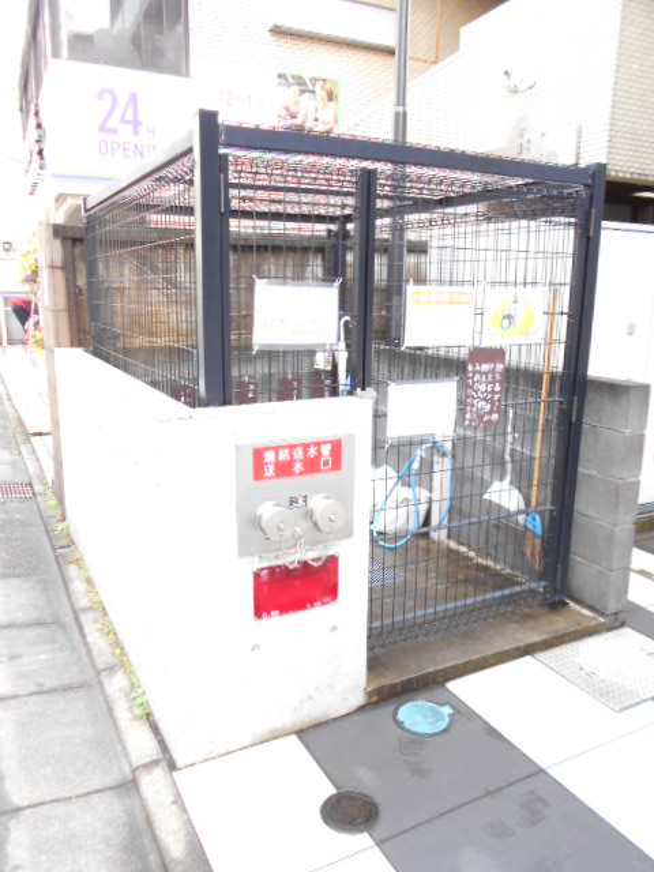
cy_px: 436
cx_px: 327
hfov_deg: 53.1
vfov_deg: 67.3
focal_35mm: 26
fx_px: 655
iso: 180
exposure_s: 1/30
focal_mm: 4.6
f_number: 3.2
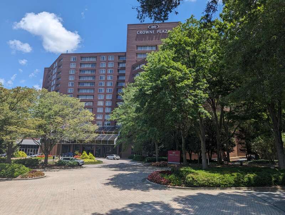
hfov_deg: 71.5
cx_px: 142
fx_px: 198
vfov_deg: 56.9
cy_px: 108
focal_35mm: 24
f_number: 1.85
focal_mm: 6.81
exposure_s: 1/2020
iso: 48
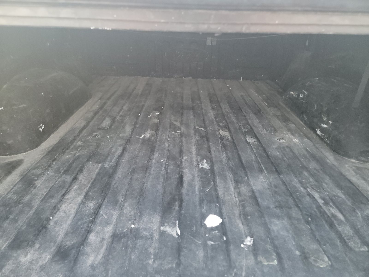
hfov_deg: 71.6
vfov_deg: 56.8
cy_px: 138
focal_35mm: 24
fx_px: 256
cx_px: 184
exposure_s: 1/59
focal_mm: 6.7
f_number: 1.8
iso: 1643
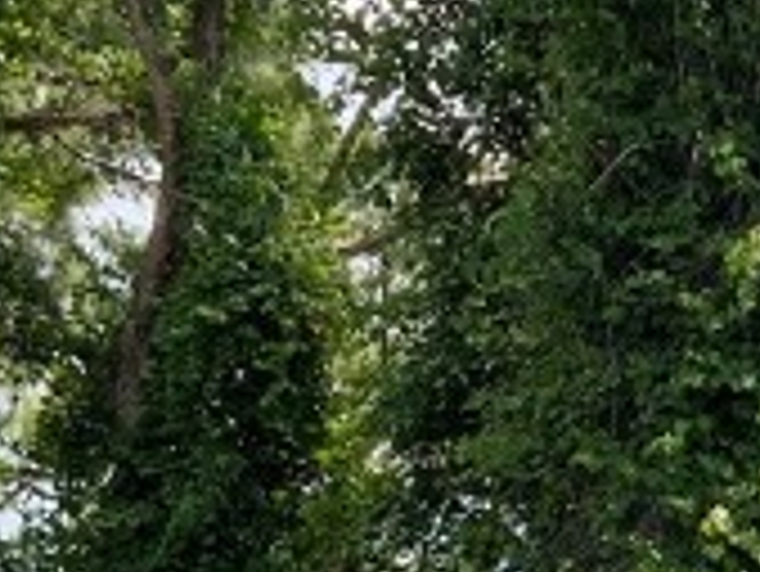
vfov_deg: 8.4
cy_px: 667
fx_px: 3867
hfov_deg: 10.5
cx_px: 1408
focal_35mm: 176
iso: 16
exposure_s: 1/650
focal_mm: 3
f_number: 1.8
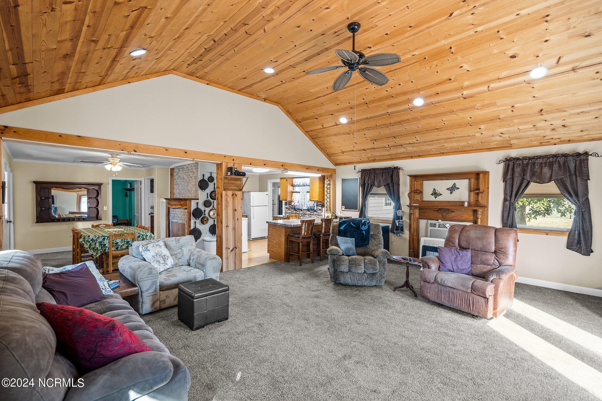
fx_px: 268
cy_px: 200
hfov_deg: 96.7
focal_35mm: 16
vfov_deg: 73.7
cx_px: 301
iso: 320
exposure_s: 1/2.5
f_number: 4
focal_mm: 16
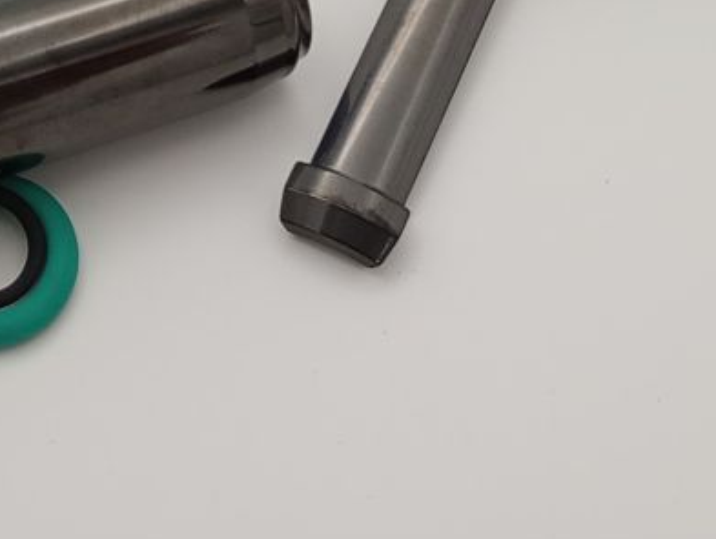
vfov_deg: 11.9
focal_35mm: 114
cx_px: 308
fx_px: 2362
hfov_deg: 17.2
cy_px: -482
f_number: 1.8
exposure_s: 1/100
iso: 399
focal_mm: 4.27
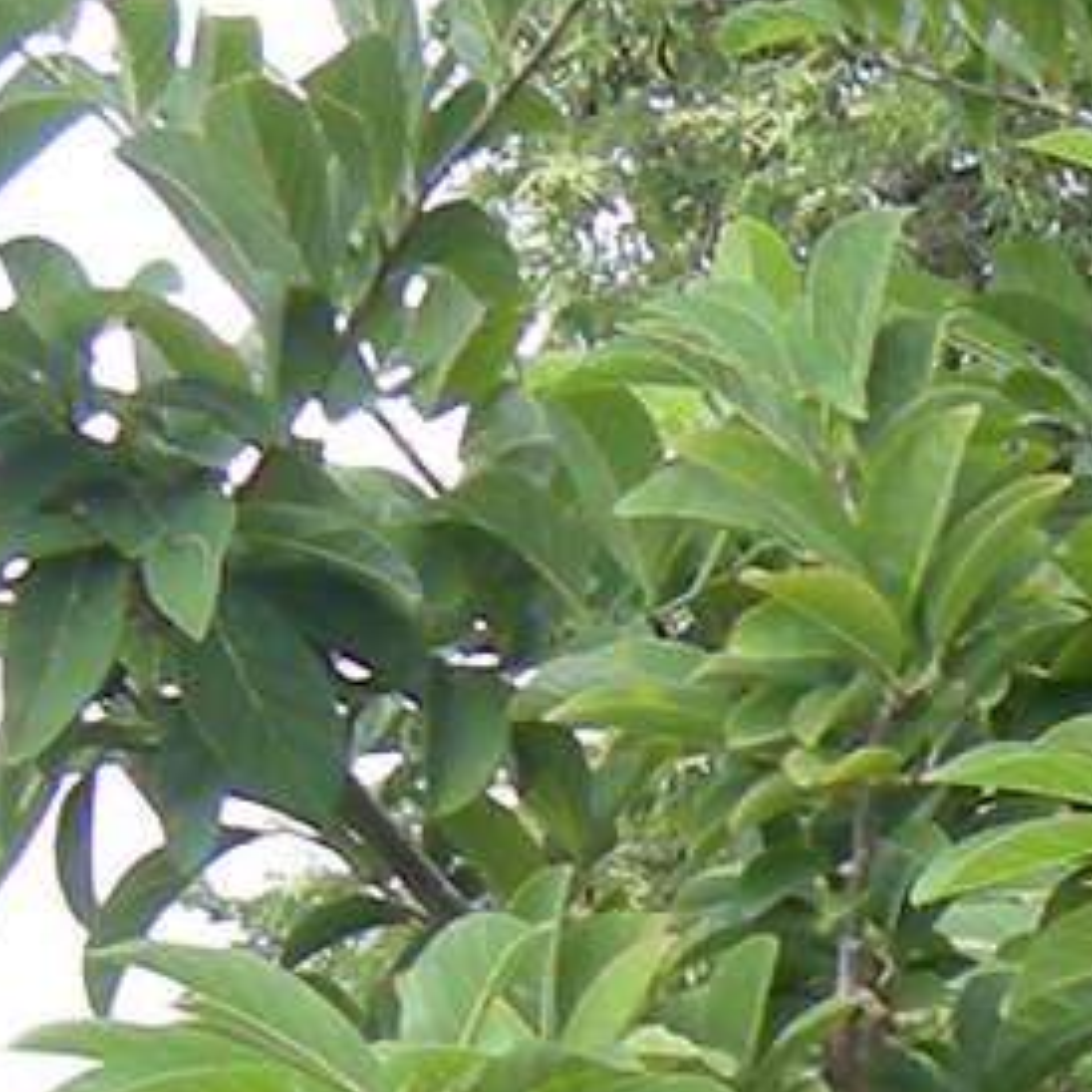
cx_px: 1076
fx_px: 9672
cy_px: 2443
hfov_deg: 6.4
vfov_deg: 6.2
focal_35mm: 271
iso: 64
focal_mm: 7.5
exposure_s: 1/101
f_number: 3.8
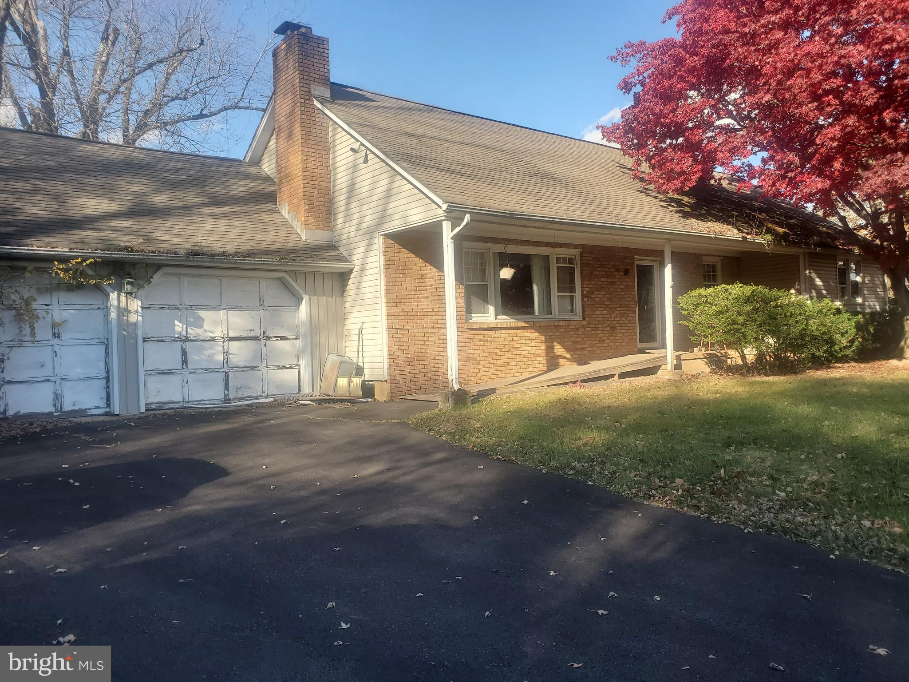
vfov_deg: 53.1
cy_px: 341
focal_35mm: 26
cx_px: 454
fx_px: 683
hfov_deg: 67.3
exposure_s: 1/623
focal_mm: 4.3
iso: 50
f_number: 2.4
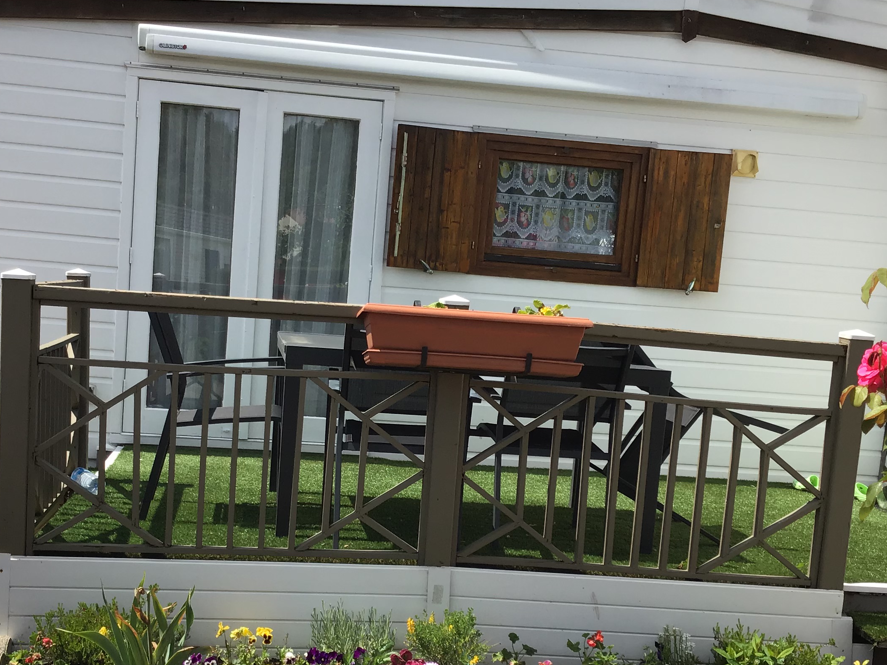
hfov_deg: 39.6
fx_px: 1230
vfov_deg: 30.1
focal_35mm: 48
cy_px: 421
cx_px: 412
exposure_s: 1/1087
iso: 25
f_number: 2.4
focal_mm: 3.3
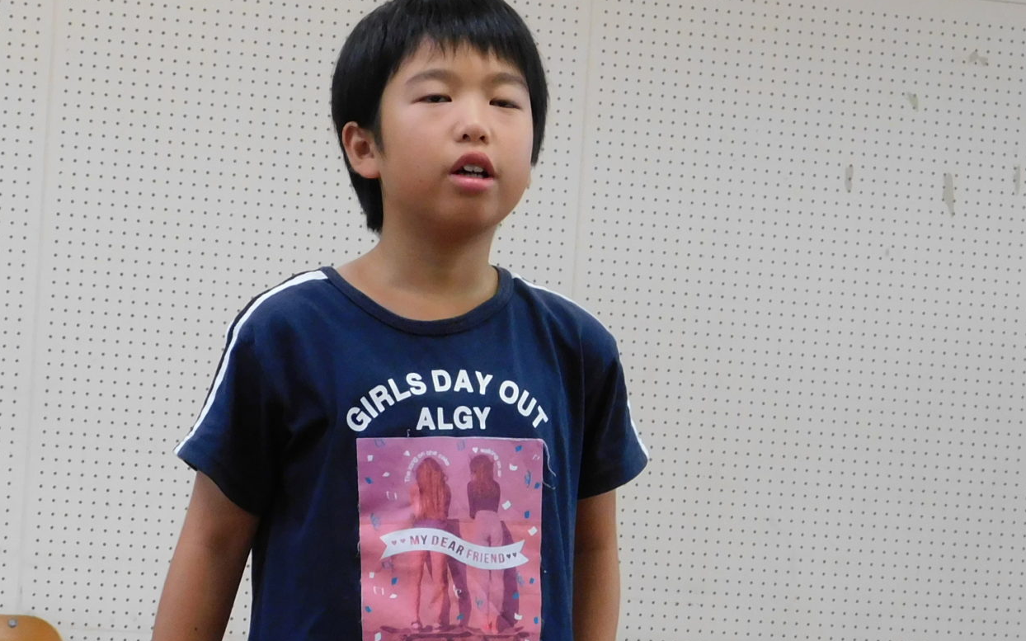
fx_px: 4026
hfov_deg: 14.5
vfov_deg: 9.1
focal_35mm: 144
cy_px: 577
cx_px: 533
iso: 280
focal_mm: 11.7
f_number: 4.2
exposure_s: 1/30
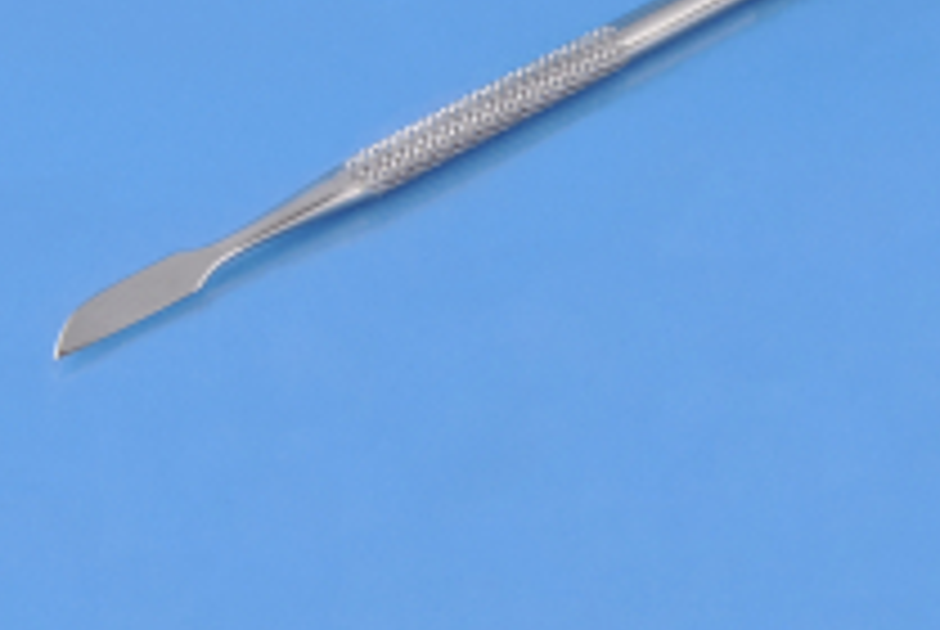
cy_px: 61
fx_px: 2981
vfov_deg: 12.0
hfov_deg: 17.9
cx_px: 562
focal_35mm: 114
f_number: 9
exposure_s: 1/160
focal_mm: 38
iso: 100
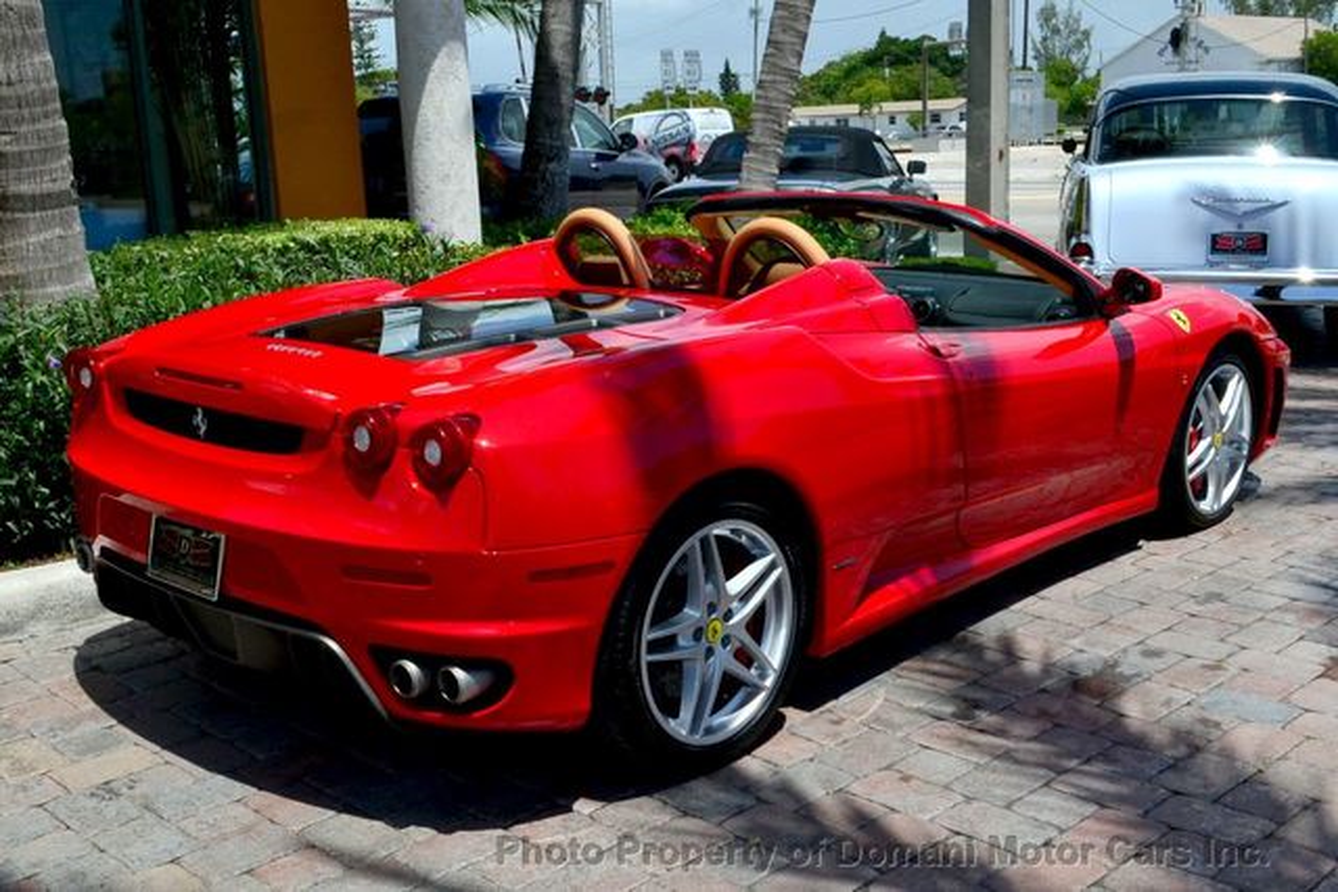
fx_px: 1227
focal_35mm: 33
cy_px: 446
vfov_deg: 40.0
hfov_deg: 57.2
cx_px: 669
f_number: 14
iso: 800
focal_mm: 22
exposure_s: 1/800
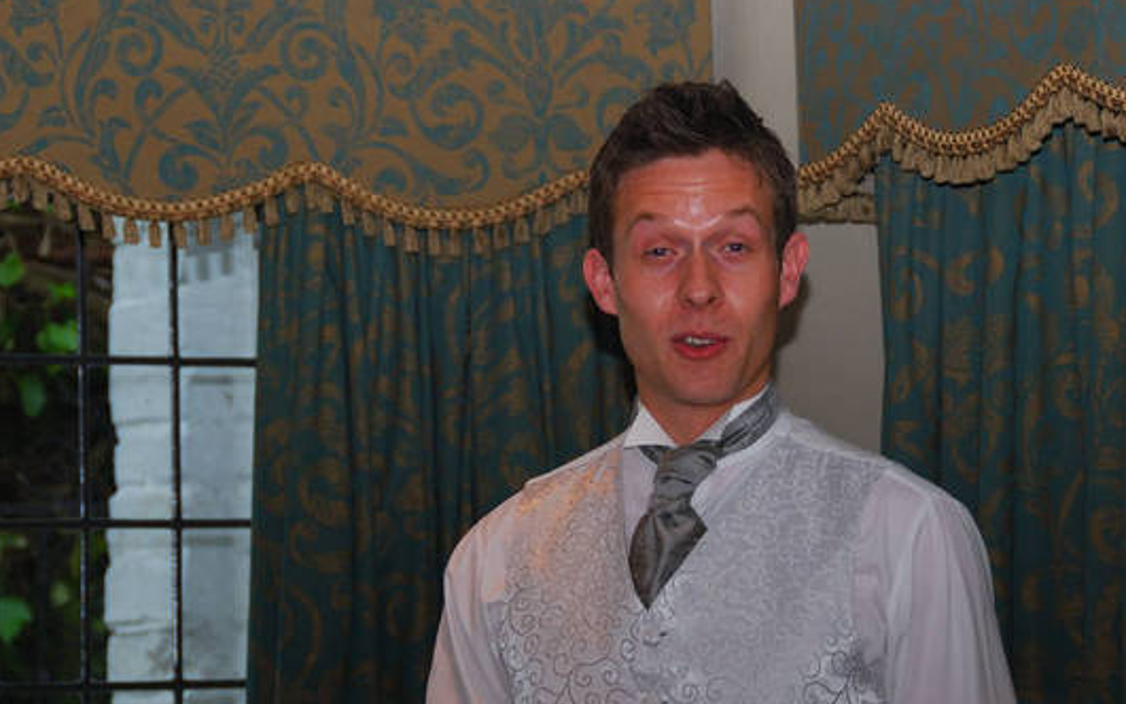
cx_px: 636
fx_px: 5883
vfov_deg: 6.8
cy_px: 301
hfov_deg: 10.9
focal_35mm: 192
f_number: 5.3
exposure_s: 1/200
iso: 250
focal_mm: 95
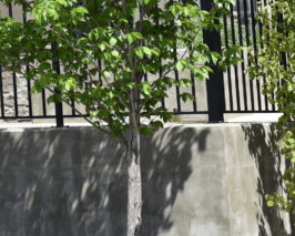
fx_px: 1808
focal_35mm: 207
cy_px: -47
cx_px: -136
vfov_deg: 7.4
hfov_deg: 9.1
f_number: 6.3
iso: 200
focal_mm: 58
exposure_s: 1/640
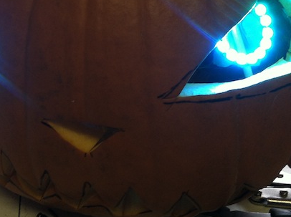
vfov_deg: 21.0
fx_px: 579
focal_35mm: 69
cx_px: 102
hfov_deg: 28.1
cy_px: 44
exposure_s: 1/15
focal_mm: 3.85
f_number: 2.8
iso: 100
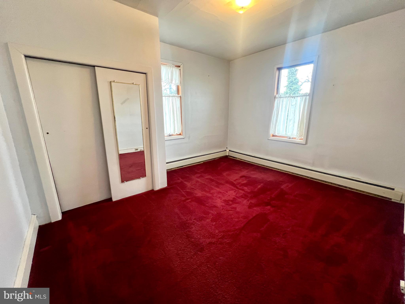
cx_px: 202
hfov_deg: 106.2
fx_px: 152
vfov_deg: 89.9
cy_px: 152
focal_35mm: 13
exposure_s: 1/60
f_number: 1.8
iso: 250
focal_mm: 1.57
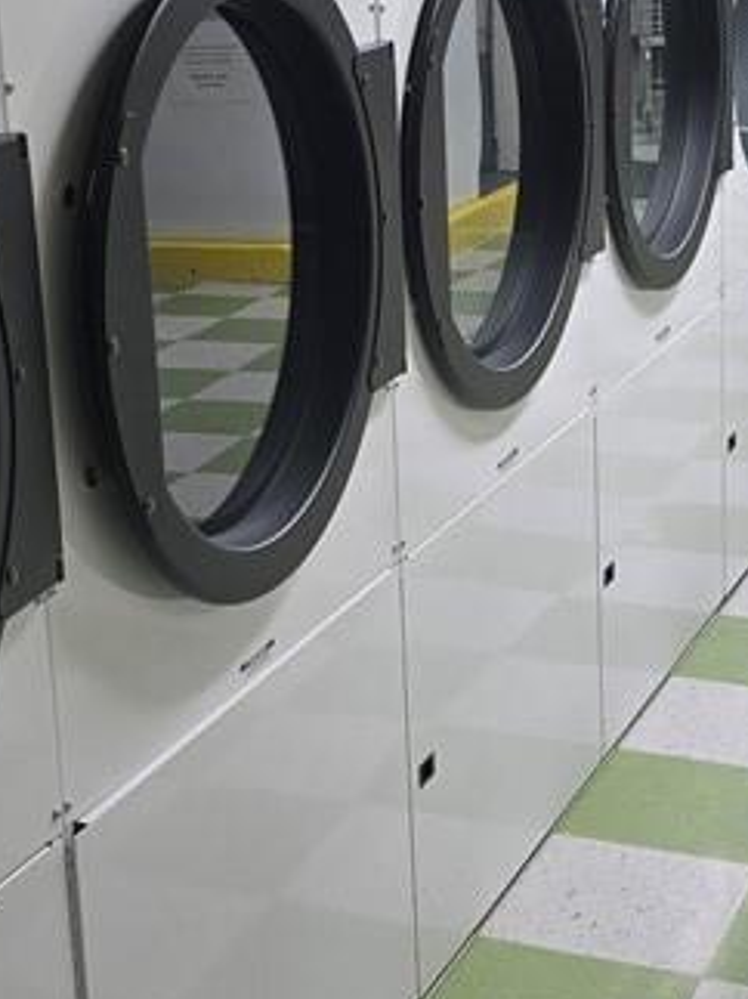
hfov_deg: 20.2
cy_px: 319
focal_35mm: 73
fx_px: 2105
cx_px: 399
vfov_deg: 26.5
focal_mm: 6.3
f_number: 1.7
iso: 64
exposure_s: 1/120
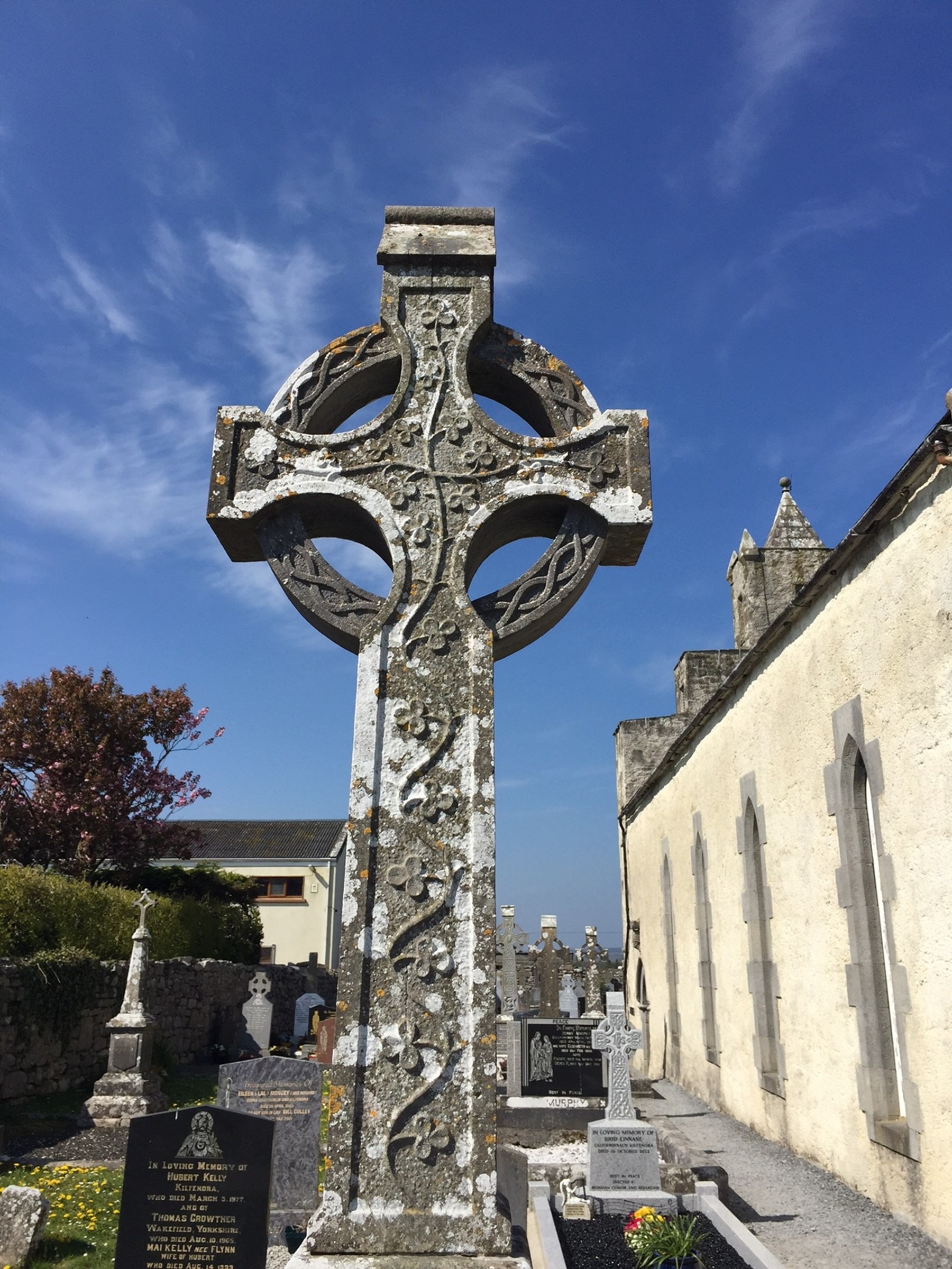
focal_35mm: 29
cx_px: 476
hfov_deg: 48.2
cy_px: 634
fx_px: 1063
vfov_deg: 61.7
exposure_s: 1/3300
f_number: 2.2
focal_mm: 4.15
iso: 32
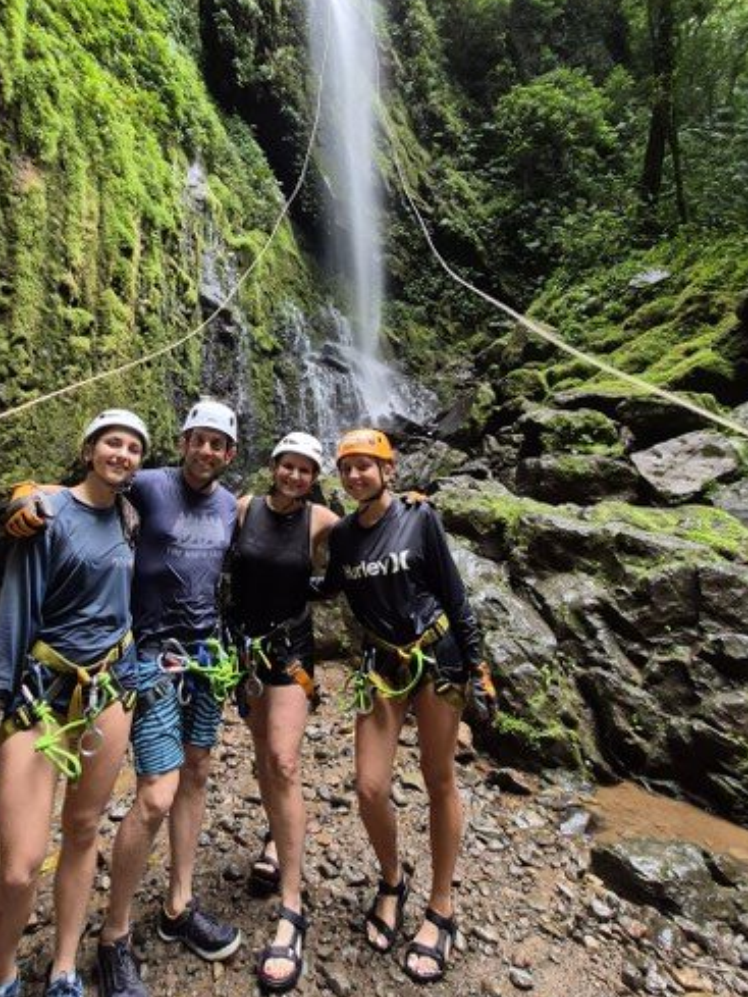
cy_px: 430
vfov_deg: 90.5
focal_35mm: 17
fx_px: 490
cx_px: 273
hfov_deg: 73.3
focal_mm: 1.74
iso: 80
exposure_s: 1/120
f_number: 2.2
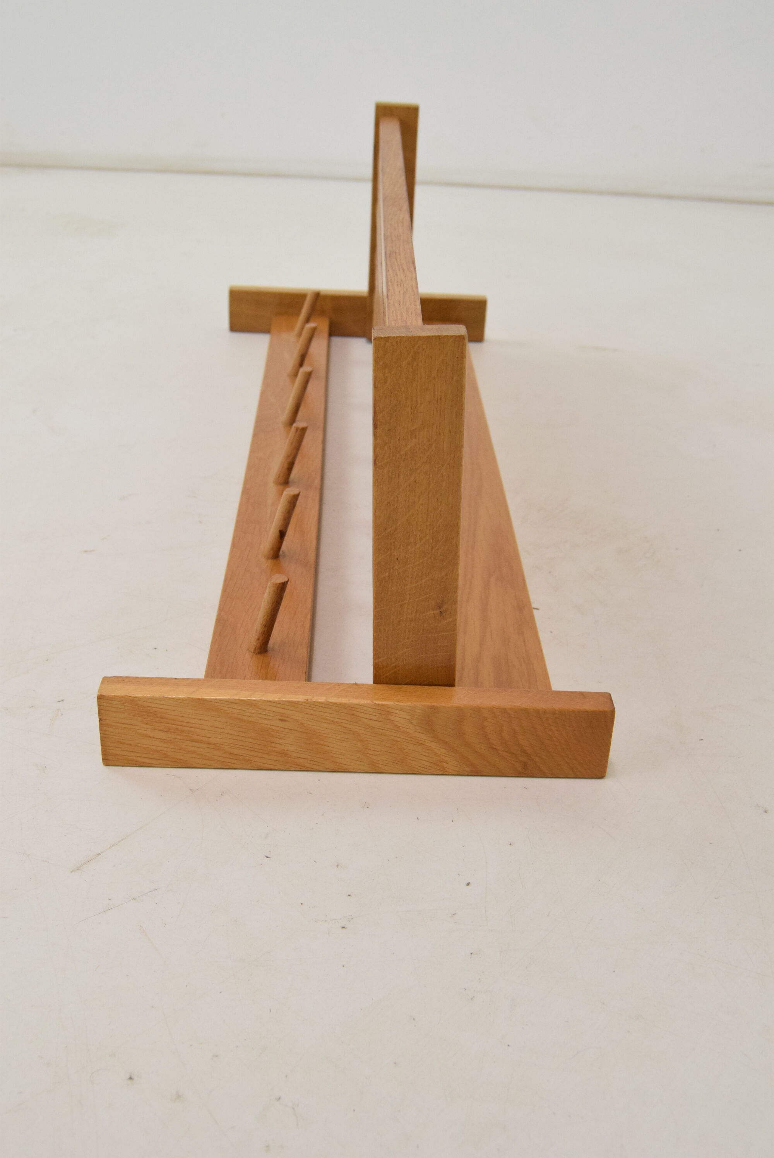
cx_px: 387
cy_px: 579
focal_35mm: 39
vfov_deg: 49.5
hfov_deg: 34.3
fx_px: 1255
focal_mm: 26
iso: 1600
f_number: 8
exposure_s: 1/250
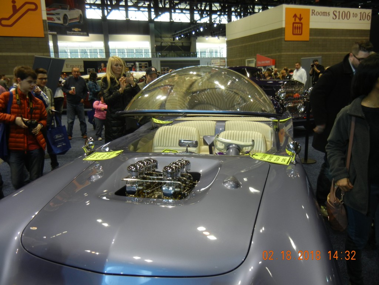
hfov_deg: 60.0
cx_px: 190
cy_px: 142
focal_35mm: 30
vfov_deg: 46.8
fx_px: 328
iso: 166
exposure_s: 1/30
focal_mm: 5.4
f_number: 3.5
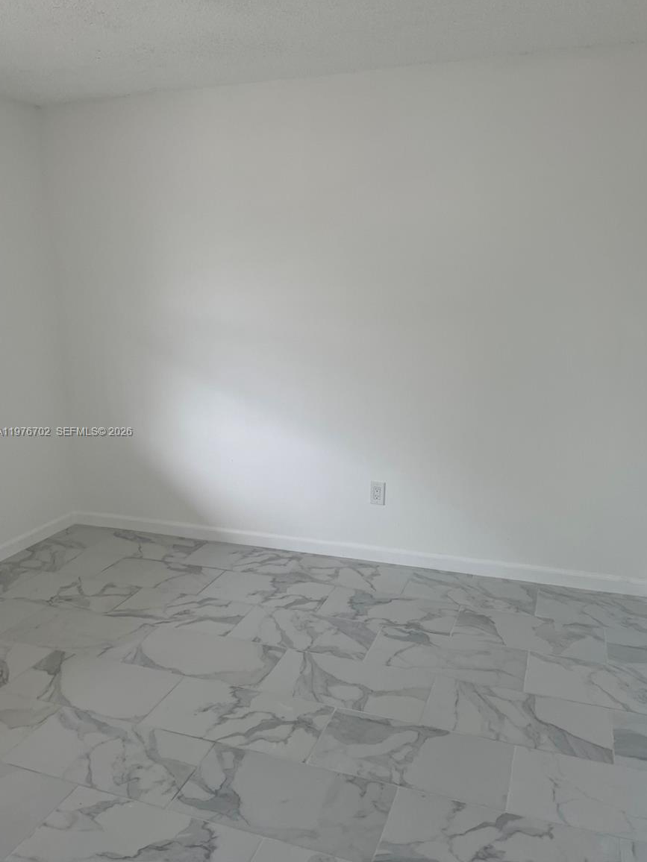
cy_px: 432
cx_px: 330
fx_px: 673
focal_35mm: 27
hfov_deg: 51.4
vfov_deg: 65.3
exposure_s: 1/120
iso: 40
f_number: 1.6
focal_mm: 4.2
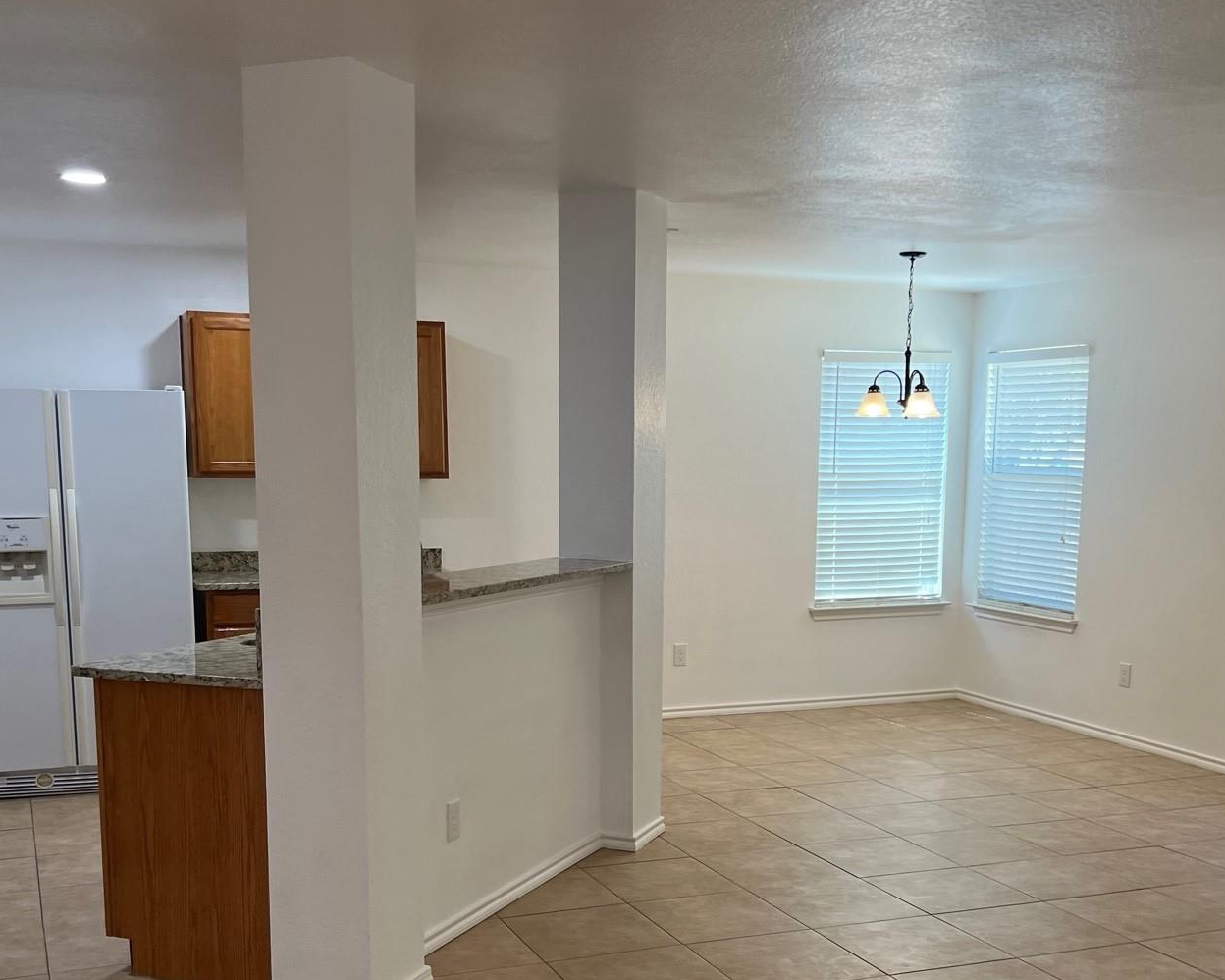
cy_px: 673
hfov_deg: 44.8
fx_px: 1486
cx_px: 625
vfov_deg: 36.0
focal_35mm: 41
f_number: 1.5
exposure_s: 1/120
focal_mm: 5.7
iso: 64
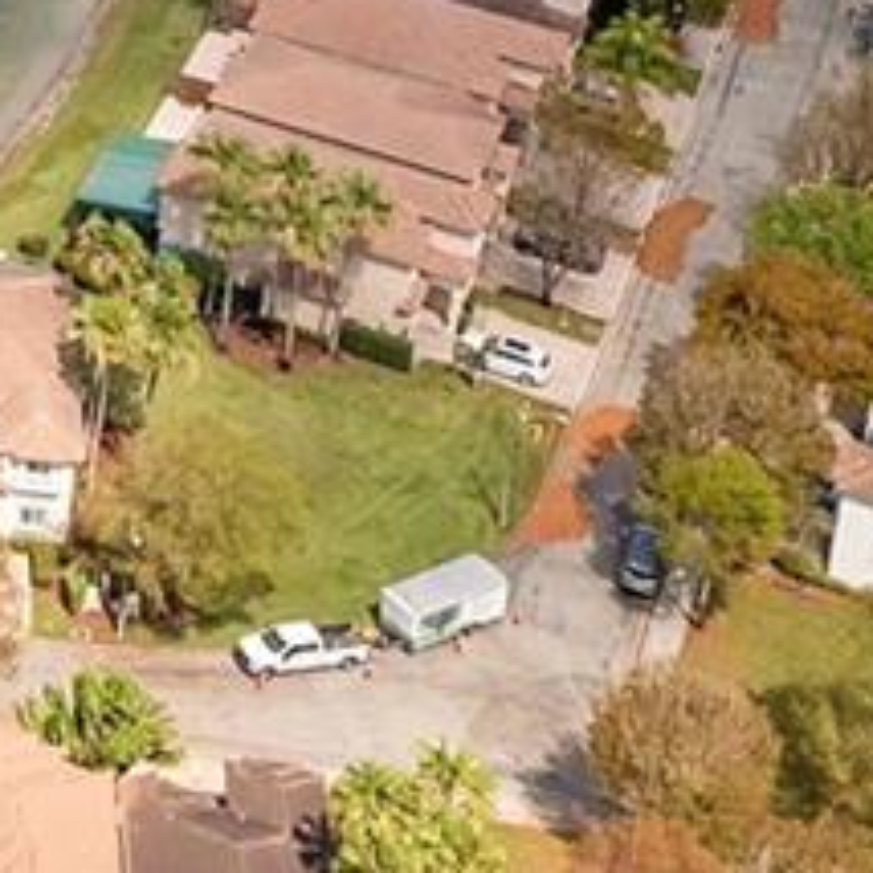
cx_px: -1061
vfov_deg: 10.9
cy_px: -1120
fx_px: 3995
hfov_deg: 11.0
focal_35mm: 140
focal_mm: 8.38
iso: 120
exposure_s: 1/160
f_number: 2.8
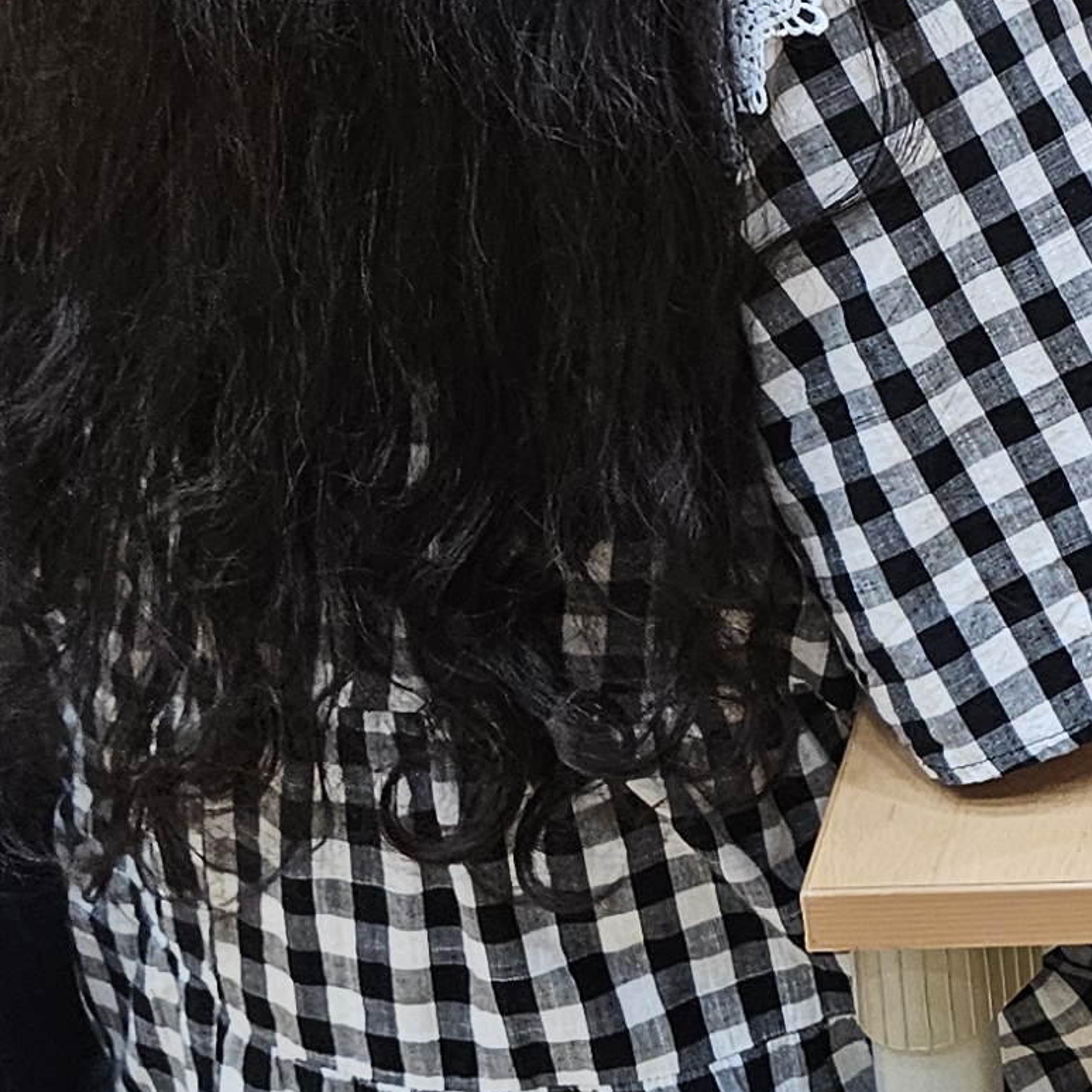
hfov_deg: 14.7
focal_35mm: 105
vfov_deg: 16.1
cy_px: -79
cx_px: 1907
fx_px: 3747
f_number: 1.8
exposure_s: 1/120
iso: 200
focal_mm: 5.4
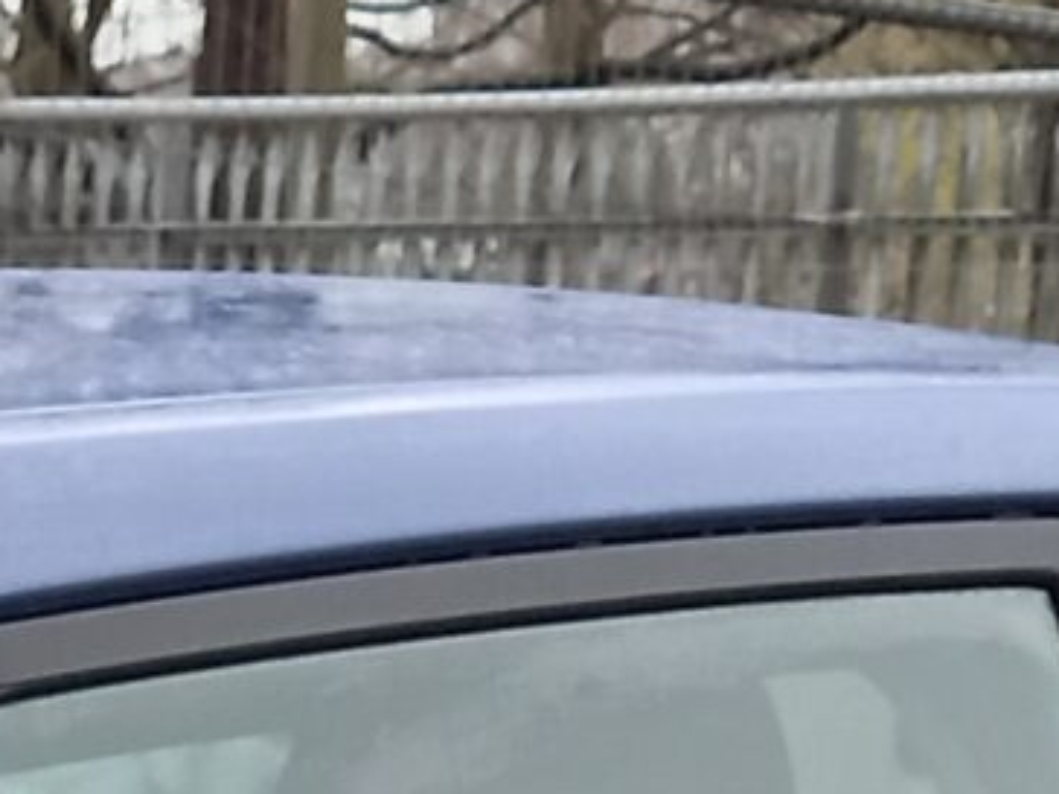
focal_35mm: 176
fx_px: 5384
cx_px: 113
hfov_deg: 11.2
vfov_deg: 7.5
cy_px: 2341
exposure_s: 1/60
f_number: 2
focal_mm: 4.6
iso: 160
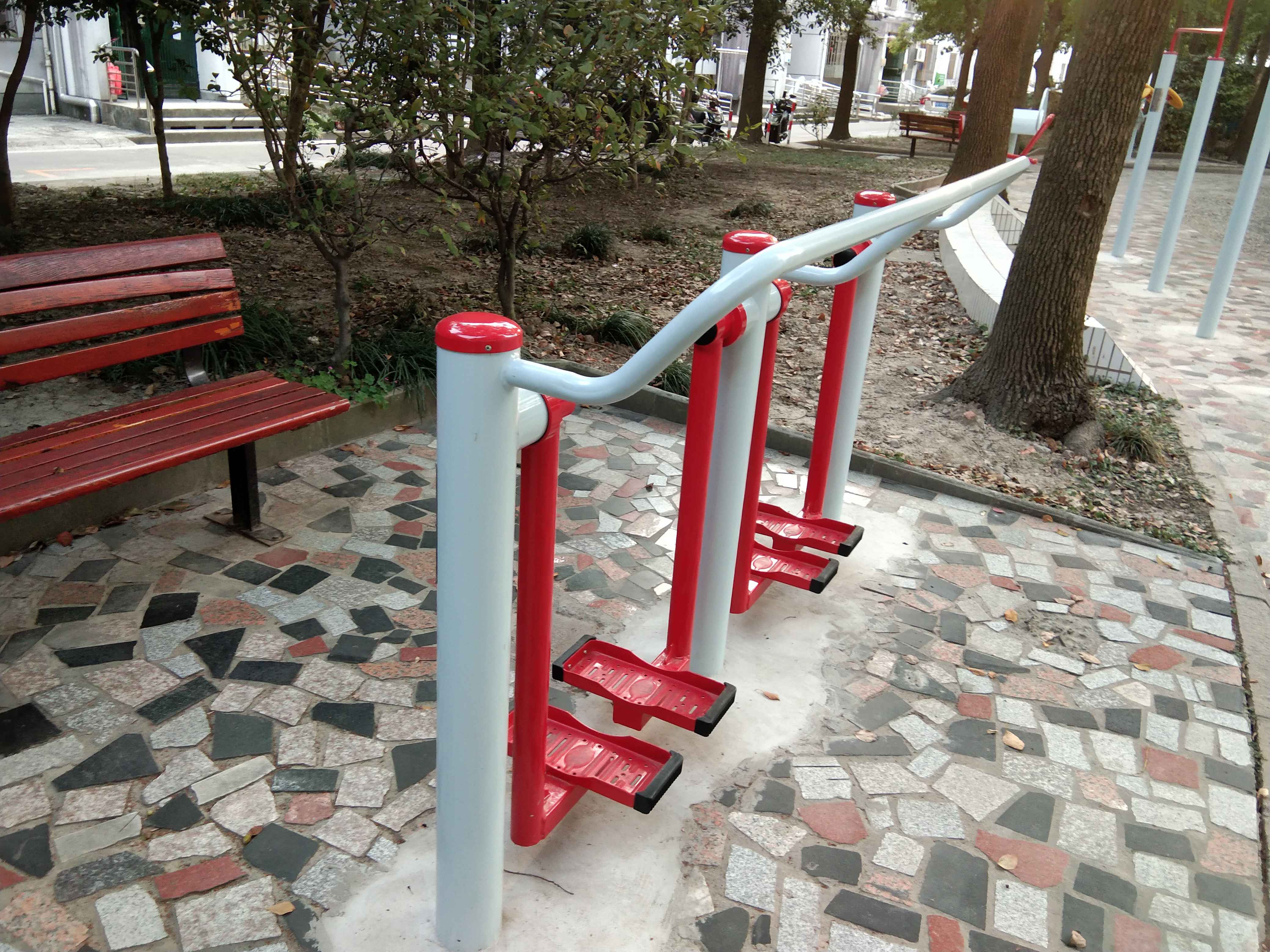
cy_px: 476
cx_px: 635
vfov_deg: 45.4
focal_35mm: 31
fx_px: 1137
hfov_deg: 58.4
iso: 160
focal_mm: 3.69
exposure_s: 1/50
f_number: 2.2
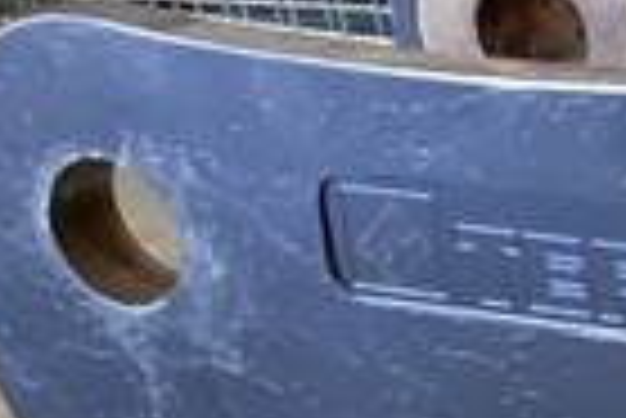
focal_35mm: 148
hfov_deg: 12.7
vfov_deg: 9.2
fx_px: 2576
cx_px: 1112
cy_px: 526
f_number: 2.4
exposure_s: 1/33
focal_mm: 3.3
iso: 250
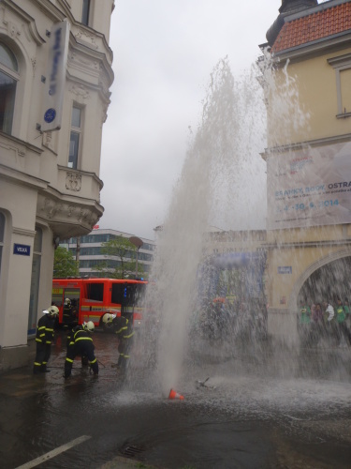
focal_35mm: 28
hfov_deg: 49.7
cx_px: 176
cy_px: 234
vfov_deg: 63.4
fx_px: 379
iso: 64
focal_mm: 5
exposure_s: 1/60
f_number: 4
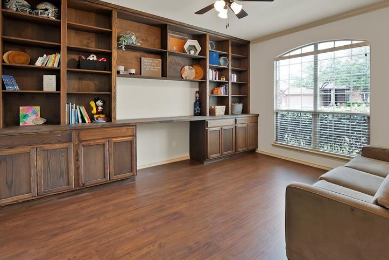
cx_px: 221
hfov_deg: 92.7
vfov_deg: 70.0
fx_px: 184
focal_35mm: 17
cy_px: 108
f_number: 9
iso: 640
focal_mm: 12
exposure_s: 1/3
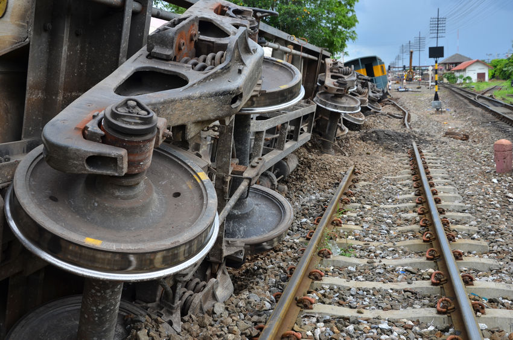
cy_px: 170
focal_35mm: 42
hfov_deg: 46.5
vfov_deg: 31.8
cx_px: 256
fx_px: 597
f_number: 8
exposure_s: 1/160
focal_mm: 28
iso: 100
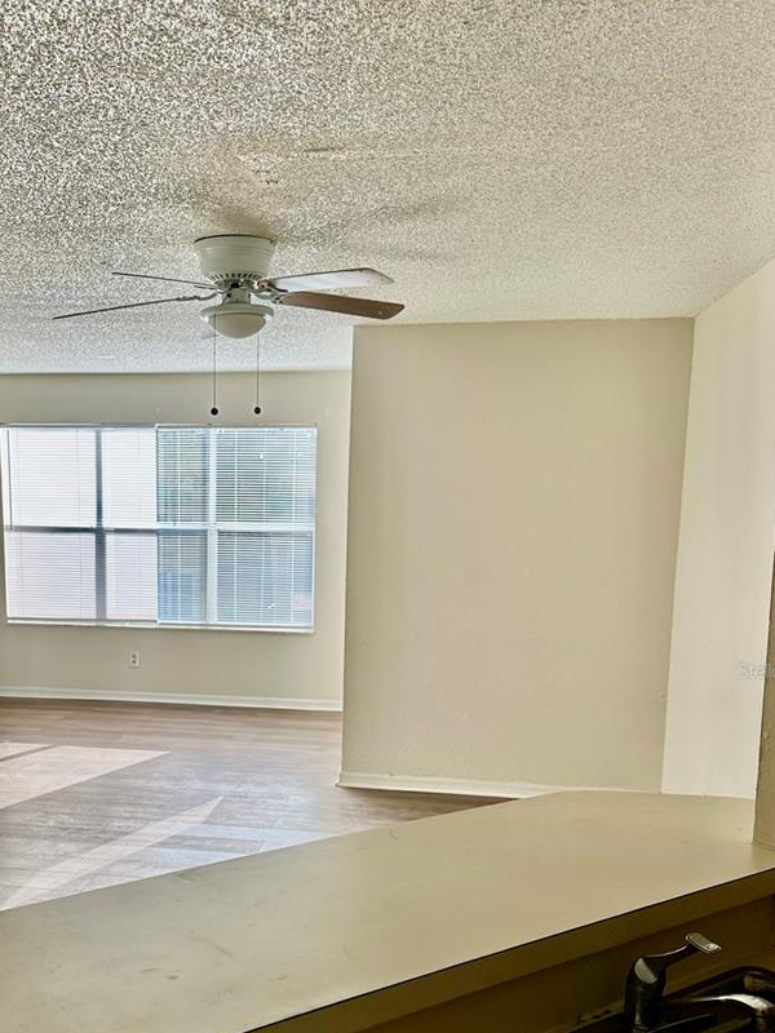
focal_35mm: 36
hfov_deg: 39.1
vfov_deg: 50.6
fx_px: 1075
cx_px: 248
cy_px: 670
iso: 80
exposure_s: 1/486
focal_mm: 6.86
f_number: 1.78
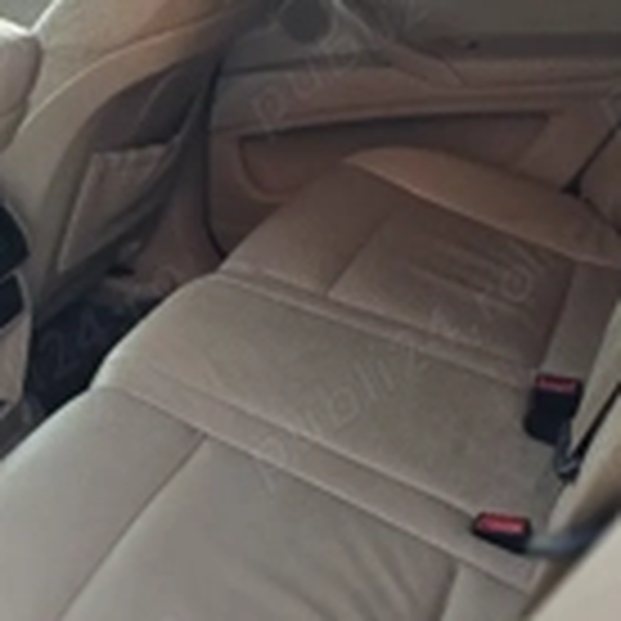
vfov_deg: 28.1
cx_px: 130
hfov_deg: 28.5
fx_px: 1197
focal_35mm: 59
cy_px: 72
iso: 320
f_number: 1.7
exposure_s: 1/120
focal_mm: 6.3
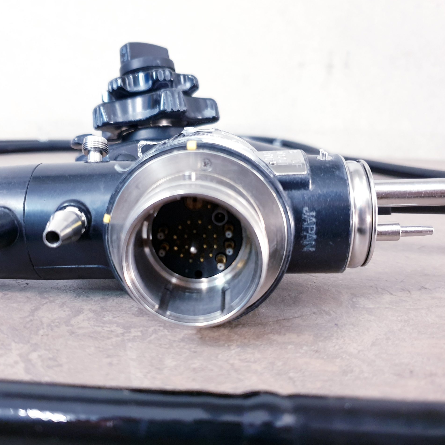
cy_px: 222
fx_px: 451
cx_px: 187
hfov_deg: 52.3
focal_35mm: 31
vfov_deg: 52.5
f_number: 1.5
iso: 320
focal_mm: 4.3
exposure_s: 1/50
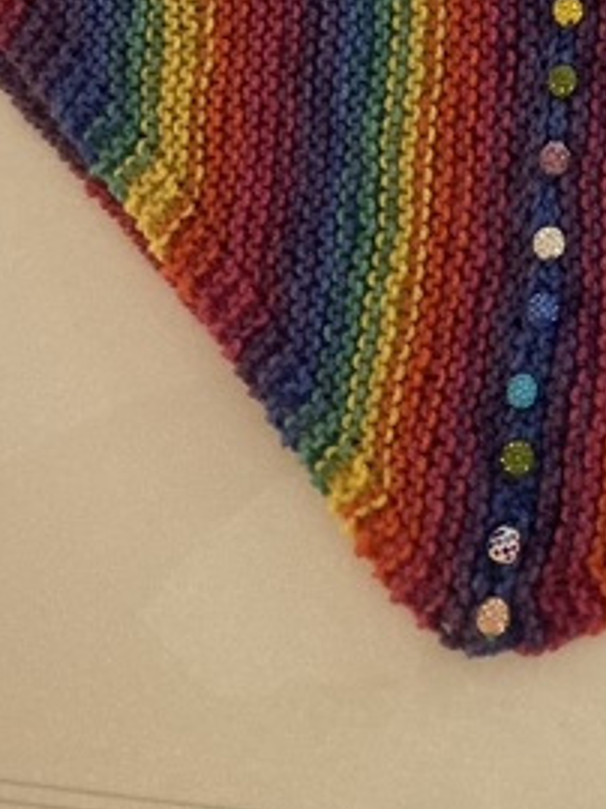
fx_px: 1940
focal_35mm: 83
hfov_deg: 17.3
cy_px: -369
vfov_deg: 20.5
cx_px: 609
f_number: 1.8
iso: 320
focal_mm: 3.99
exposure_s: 1/53
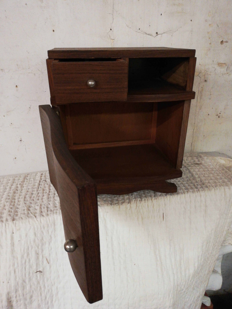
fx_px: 232
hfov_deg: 53.1
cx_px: 116
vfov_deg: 67.3
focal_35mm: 26
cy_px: 154
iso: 500
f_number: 2.2
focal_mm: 3.81
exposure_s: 1/25
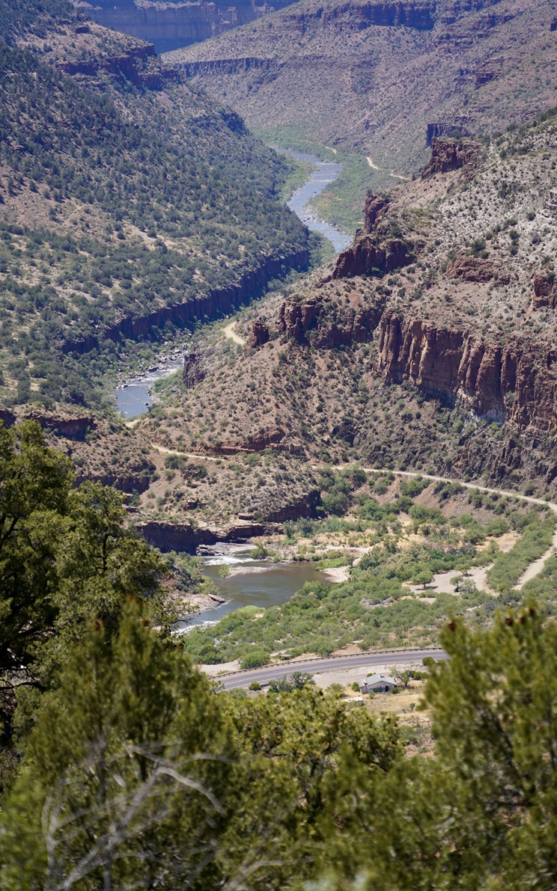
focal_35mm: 152
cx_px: 288
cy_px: 446
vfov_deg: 13.8
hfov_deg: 8.6
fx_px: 3693
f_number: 5.6
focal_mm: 148
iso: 400
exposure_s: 1/160
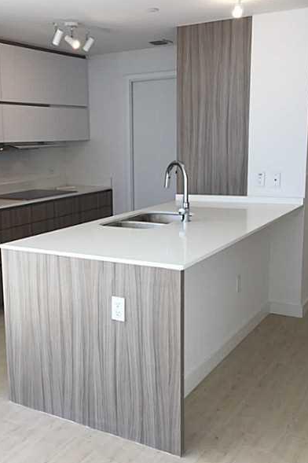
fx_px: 527
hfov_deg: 32.4
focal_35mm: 41
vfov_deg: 47.4
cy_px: 233
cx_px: 110
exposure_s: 1/120
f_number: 2.2
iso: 32
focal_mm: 4.15
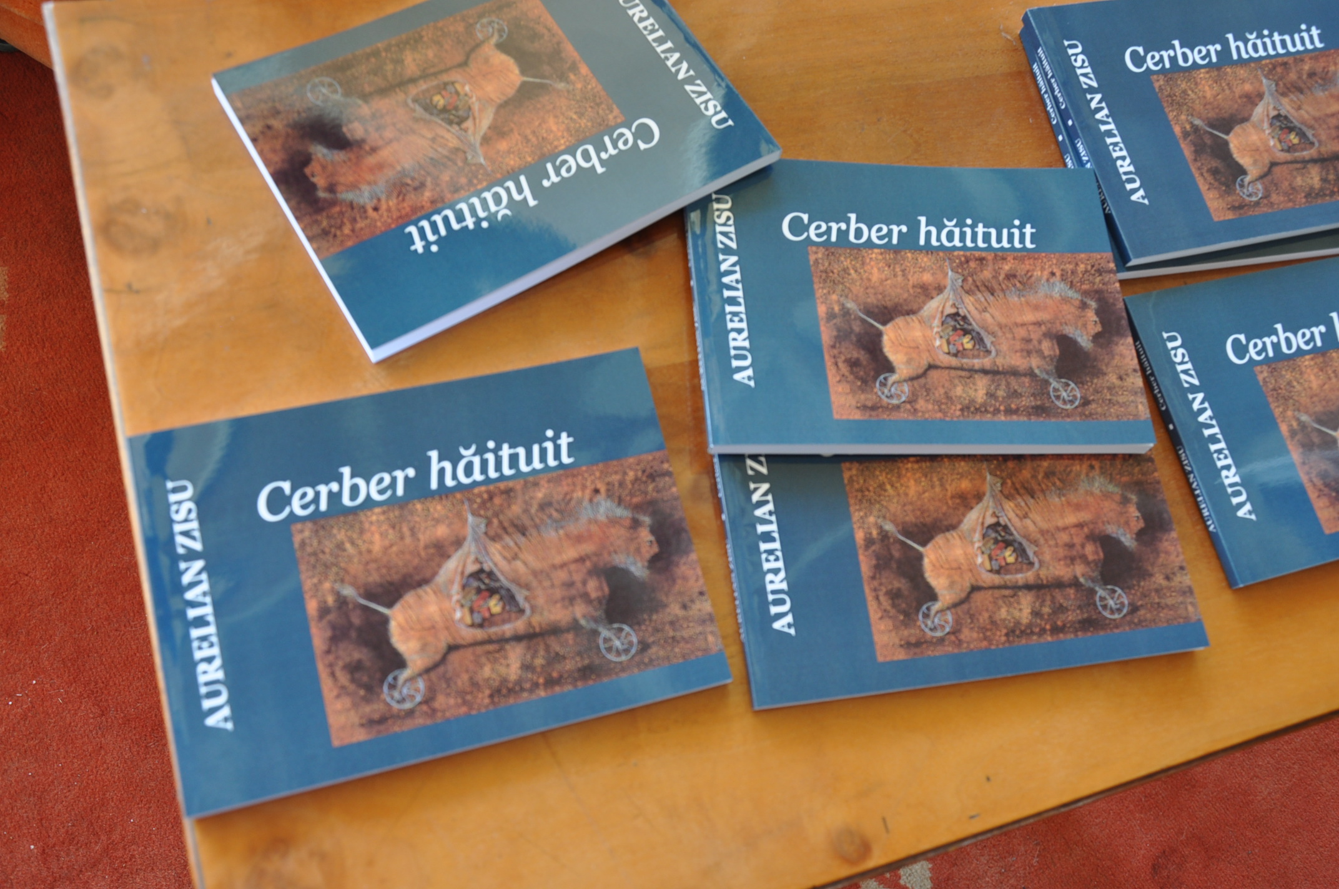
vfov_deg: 39.9
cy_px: 444
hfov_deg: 57.3
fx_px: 1226
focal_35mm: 33
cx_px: 670
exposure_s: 1/30
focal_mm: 22
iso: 320
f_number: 5.6
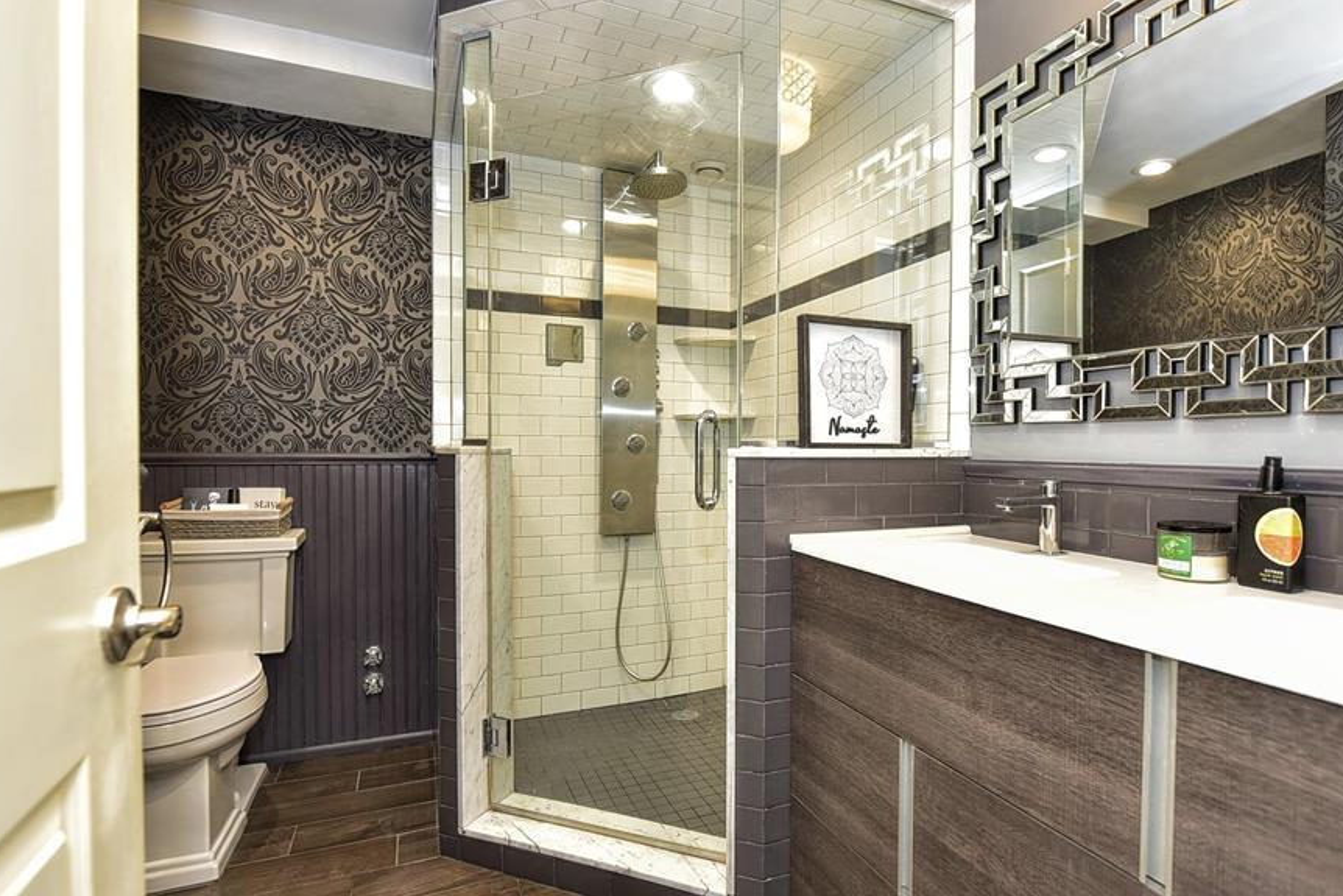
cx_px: 728
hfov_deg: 86.7
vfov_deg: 64.6
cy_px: 456
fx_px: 709
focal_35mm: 19
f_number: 3.5
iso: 500
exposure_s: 1/50
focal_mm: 16
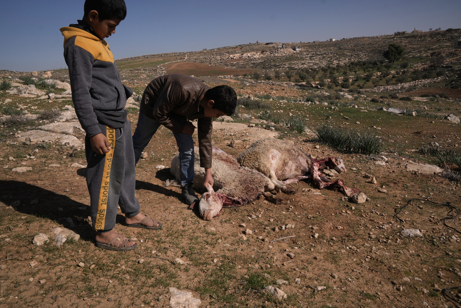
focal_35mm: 25
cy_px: 154
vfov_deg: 51.3
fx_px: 320
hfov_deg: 71.5
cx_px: 230
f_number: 8
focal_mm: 25
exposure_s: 1/2000
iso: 320
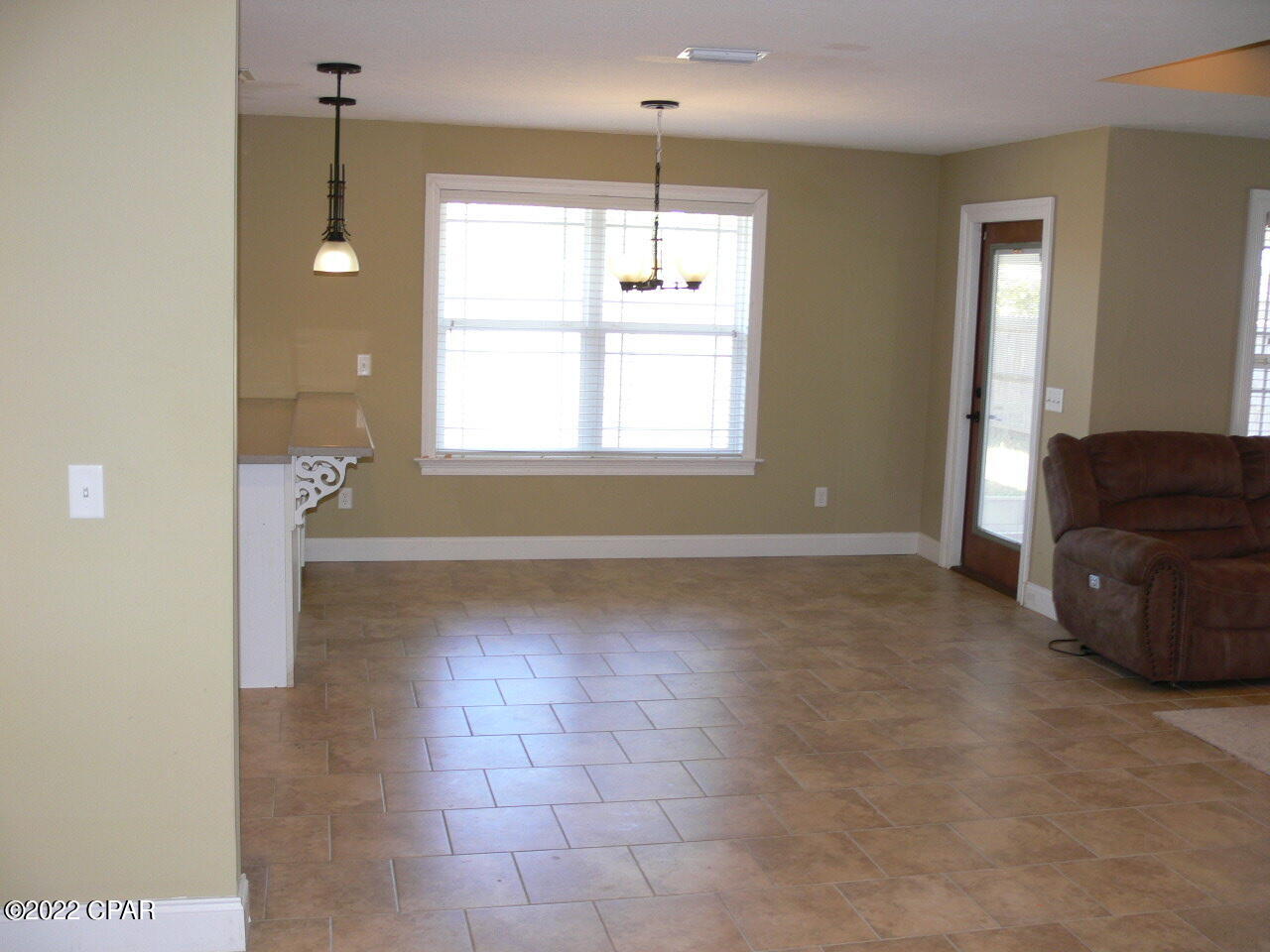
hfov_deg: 52.6
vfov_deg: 40.7
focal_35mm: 35
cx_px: 635
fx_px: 1284
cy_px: 476
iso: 80
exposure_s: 1/30
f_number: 2.8
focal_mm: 7.4
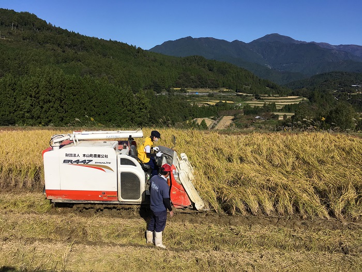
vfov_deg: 48.2
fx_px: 303
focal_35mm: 29
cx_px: 181
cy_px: 136
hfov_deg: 61.7
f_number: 2.2
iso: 25
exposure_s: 1/2564
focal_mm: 4.15
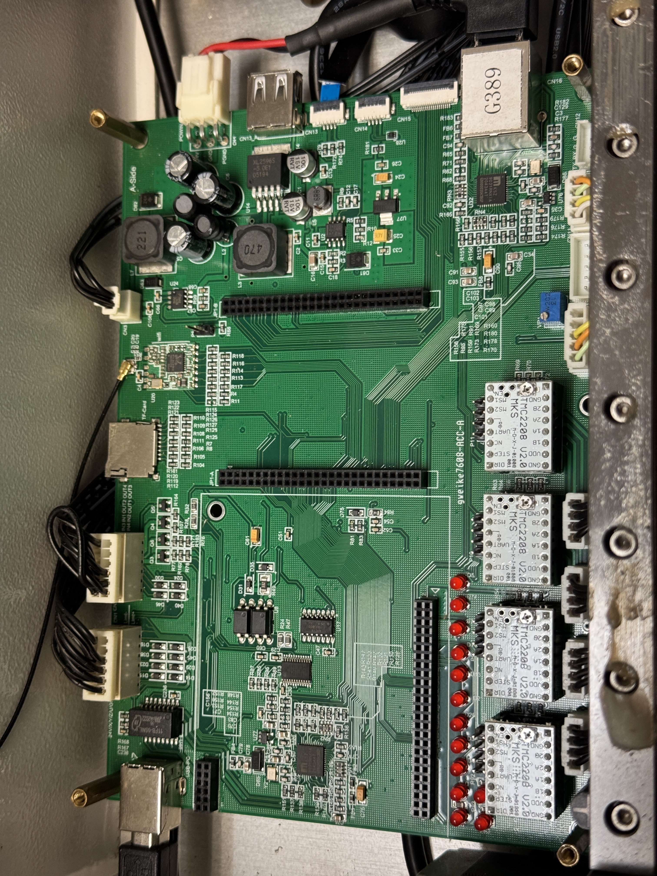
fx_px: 1215
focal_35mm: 48
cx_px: 328
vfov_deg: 39.7
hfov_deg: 30.3
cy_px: 438
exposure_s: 1/60
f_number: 1.78
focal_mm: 6.76
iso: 160
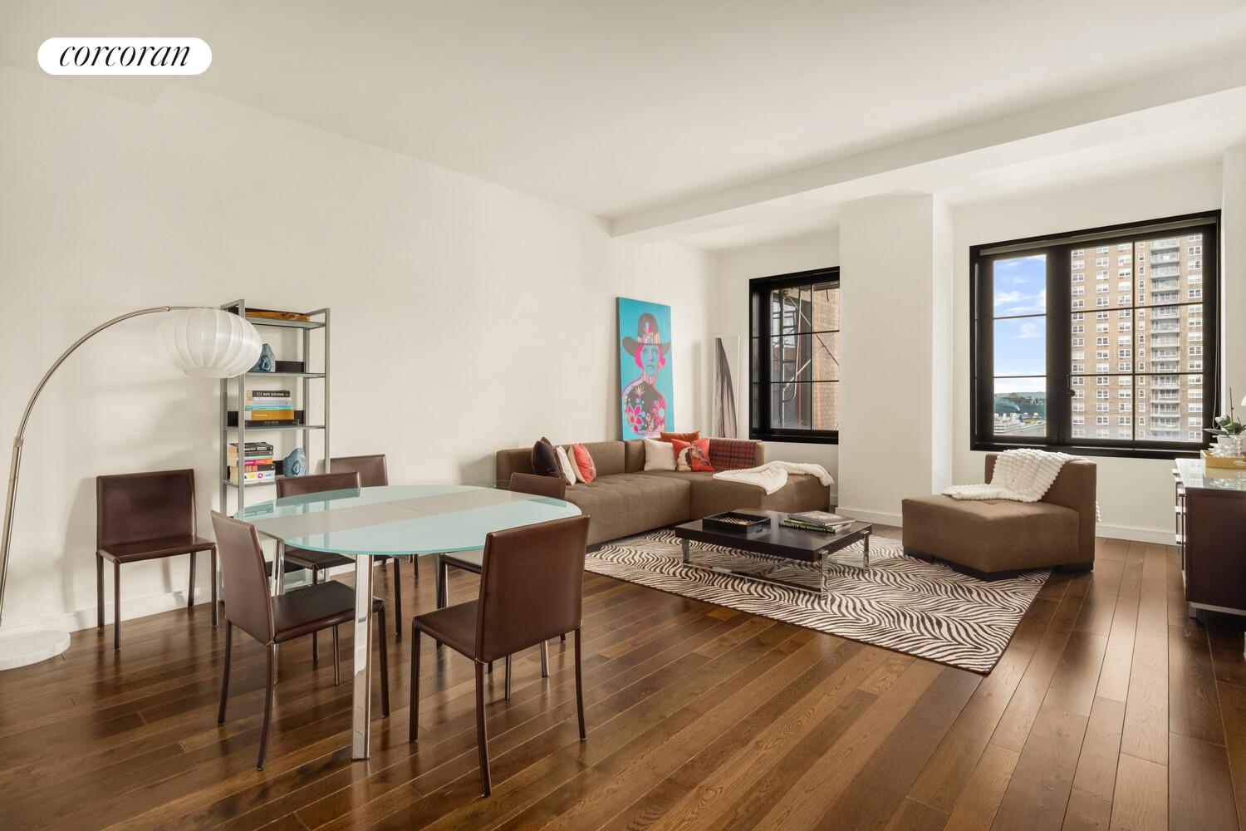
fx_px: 588
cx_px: 623
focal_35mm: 17
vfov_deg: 70.4
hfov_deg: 93.3
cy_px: 416
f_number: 22
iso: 500
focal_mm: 17
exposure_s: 1/1.43
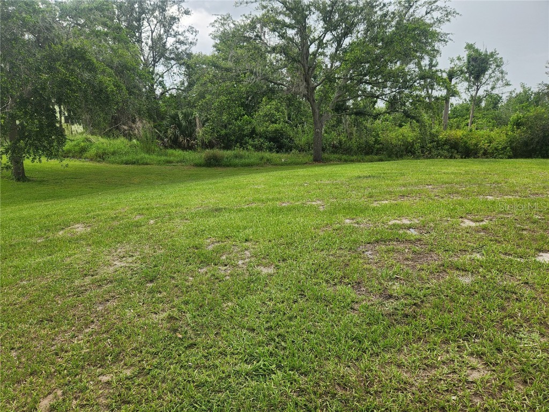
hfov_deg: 73.9
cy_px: 206
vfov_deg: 58.9
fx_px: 365
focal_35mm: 23
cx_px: 274
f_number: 1.8
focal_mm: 5.4
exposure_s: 1/364
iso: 20
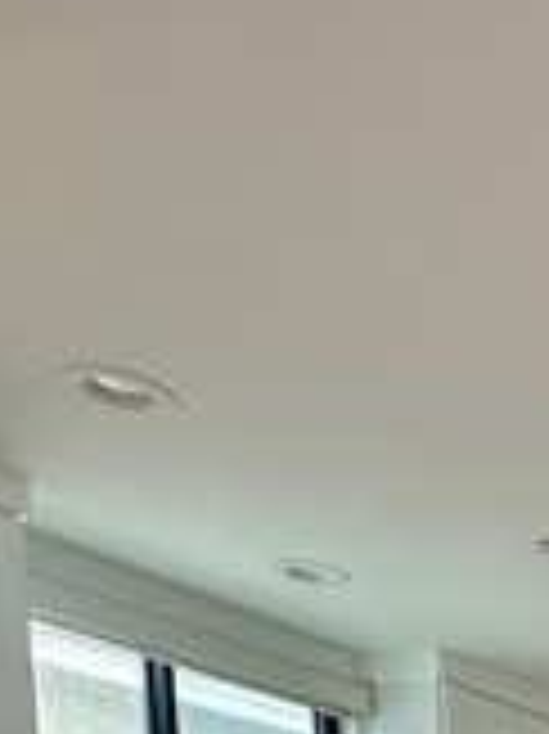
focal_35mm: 55
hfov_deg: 20.0
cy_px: 1139
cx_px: 963
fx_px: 1165
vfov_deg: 25.2
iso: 64
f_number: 2.2
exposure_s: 1/120
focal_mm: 2.22
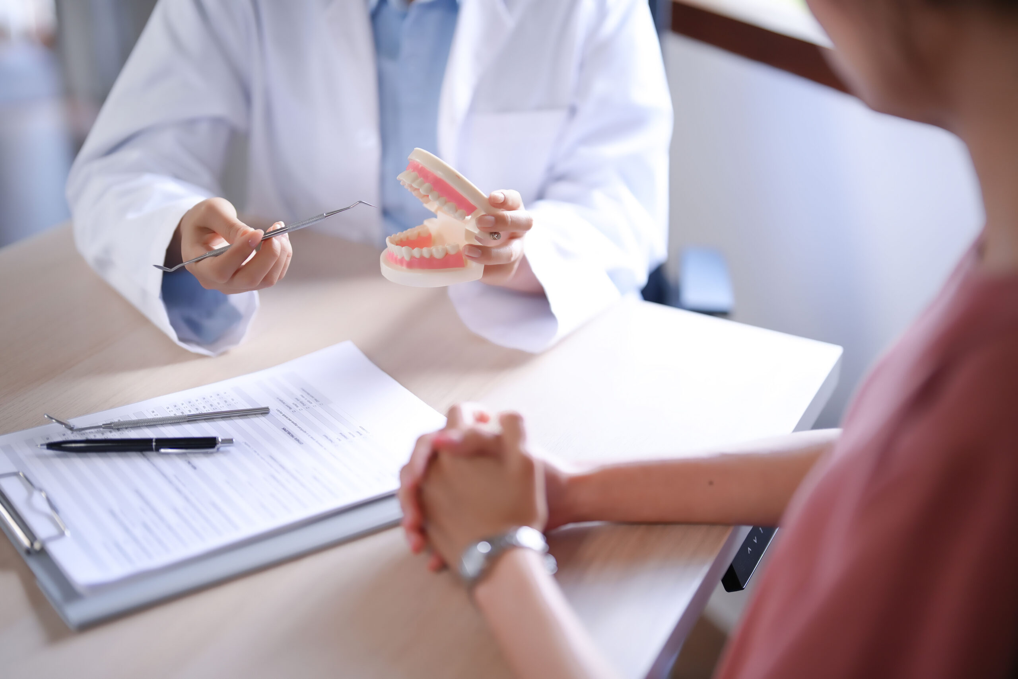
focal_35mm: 50
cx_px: 509
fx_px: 1414
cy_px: 340
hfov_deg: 39.6
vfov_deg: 27.0
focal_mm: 50
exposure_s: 1/320
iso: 200
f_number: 1.2
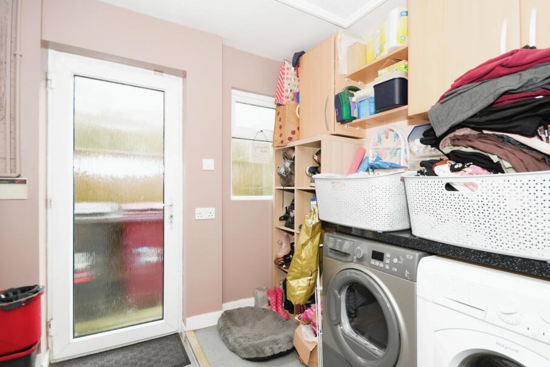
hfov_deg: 93.0
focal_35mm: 17
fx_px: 260
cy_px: 191
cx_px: 301
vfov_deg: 70.4
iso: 400
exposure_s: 1/50
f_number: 8
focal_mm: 10
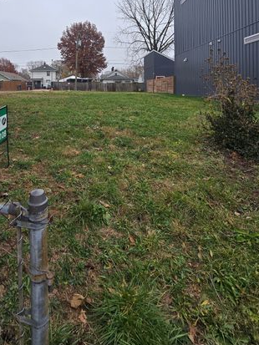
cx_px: 84
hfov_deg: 61.7
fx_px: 209
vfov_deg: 72.9
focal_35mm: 21
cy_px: 82
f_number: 2.2
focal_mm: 2.2
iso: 50
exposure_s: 1/354
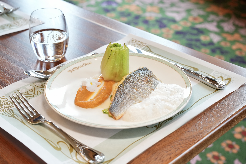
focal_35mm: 50
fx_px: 342
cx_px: 123
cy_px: 82
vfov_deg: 27.0
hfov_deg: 39.6
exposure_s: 1/60
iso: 1600
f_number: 5.6
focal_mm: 50
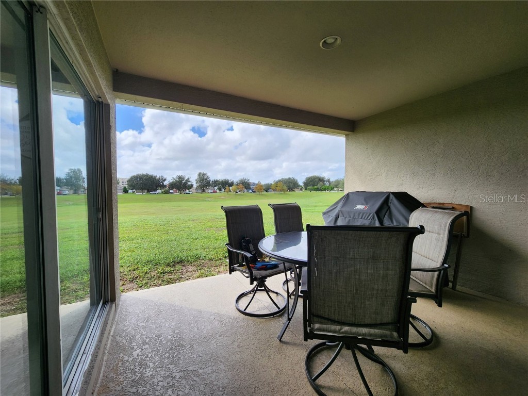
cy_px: 198
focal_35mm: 13
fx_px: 198
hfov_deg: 106.2
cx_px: 264
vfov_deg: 89.9
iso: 50
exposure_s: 1/563
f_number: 2.2
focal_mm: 2.2
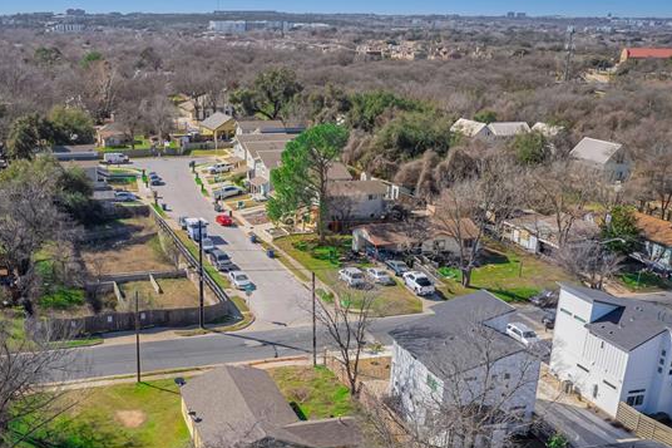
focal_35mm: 42
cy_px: 387
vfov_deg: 30.7
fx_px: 784
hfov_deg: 46.0
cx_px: 255
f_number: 2.8
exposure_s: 1/1600
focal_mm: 8.38
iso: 150
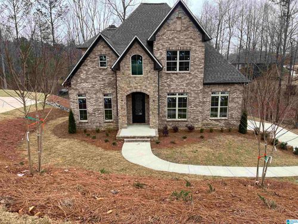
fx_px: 224
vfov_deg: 53.1
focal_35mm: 26
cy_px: 112
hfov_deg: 67.3
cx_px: 149
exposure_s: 1/155
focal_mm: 5.1
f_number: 1.6
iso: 40
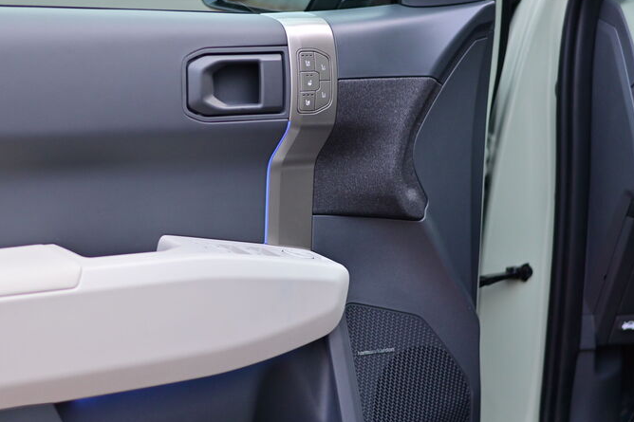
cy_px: 164
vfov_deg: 14.7
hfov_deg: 21.9
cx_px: 255
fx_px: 1637
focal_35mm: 93
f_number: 2
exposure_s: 1/400
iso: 400
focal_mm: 50
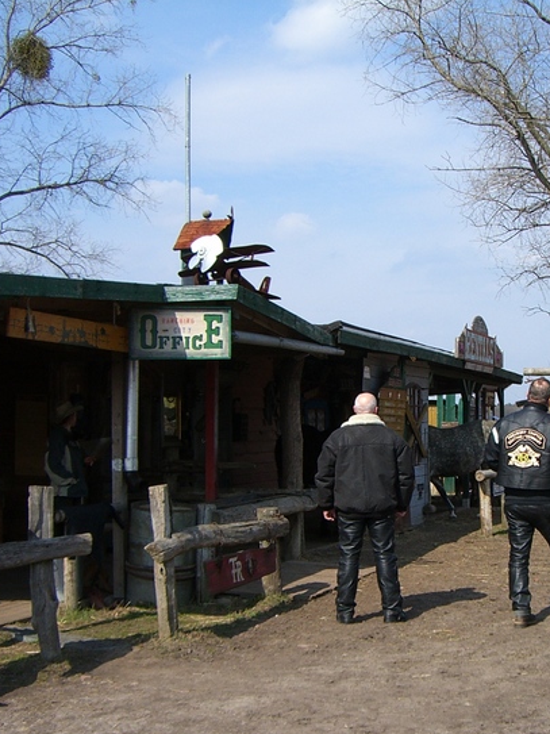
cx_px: 434
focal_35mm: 56
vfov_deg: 34.3
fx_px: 1187
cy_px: 403
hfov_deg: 25.7
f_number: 4.3
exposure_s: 1/640
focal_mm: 6.2
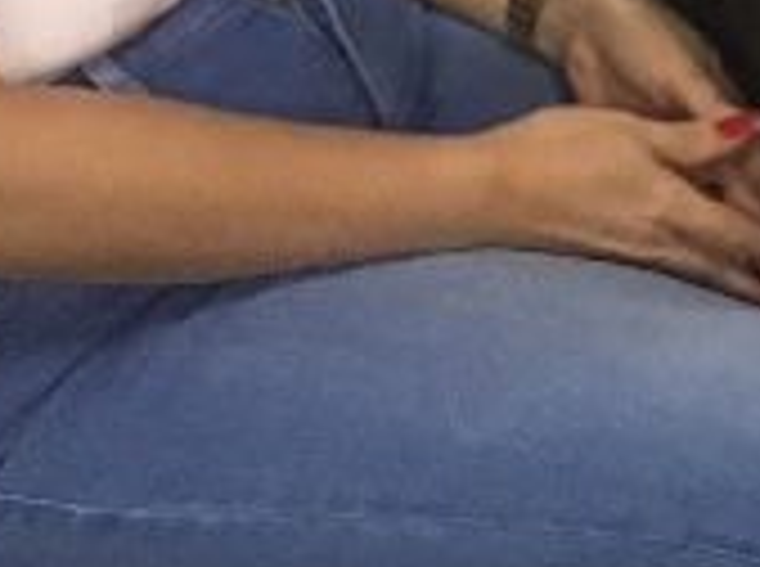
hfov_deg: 10.4
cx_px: 1605
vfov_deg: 8.3
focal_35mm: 172
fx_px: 3768
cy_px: -441
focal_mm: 4.15
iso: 200
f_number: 2.2
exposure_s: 1/17
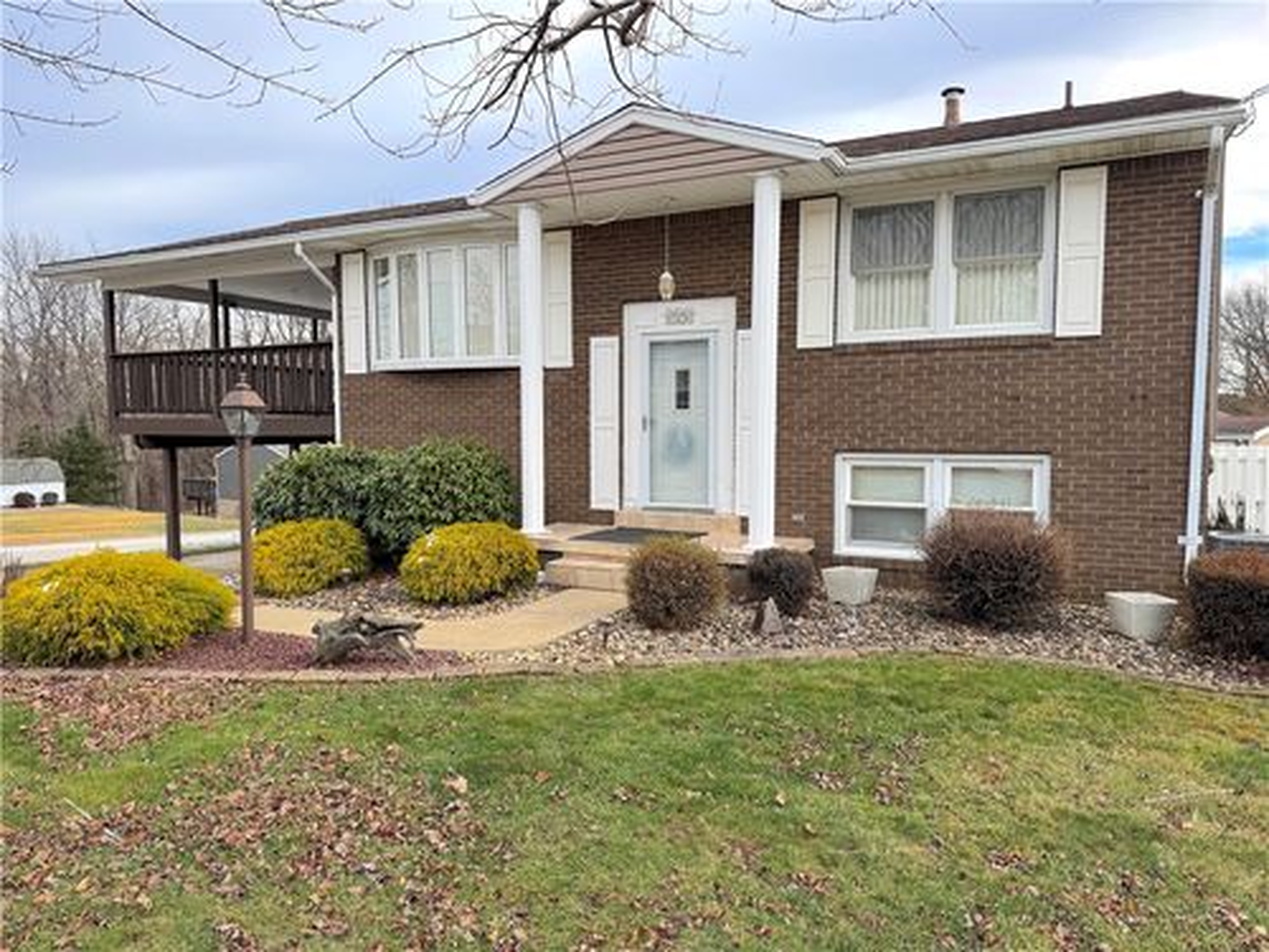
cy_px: 476
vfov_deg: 56.8
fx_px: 880
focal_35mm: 24
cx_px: 634
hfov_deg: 71.6
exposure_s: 1/1059
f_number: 1.78
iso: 80
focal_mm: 6.76
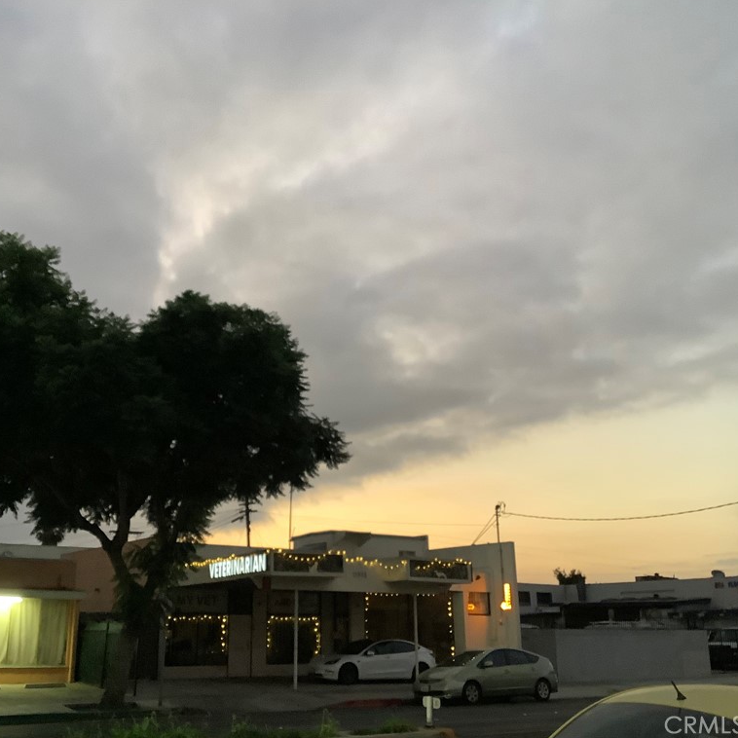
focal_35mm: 37
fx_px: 892
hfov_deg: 44.7
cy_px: 365
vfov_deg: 44.9
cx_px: 299
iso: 320
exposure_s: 1/40
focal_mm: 3.3
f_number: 2.4
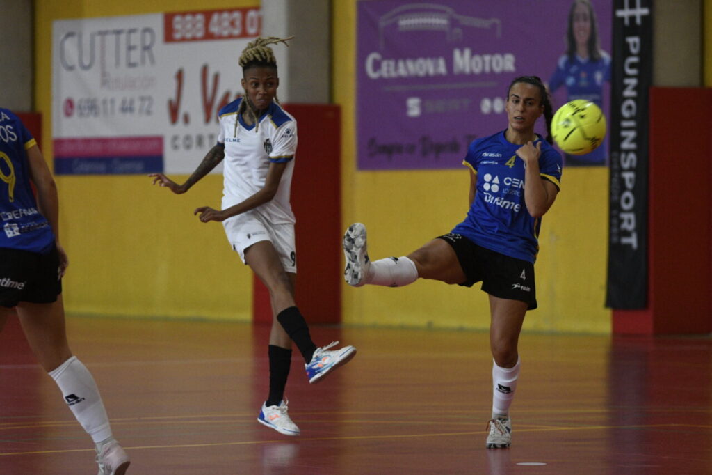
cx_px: 356
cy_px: 238
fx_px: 4003
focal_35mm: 202
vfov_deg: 6.8
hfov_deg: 10.2
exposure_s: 1/1000
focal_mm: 135
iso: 4000
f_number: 2.8
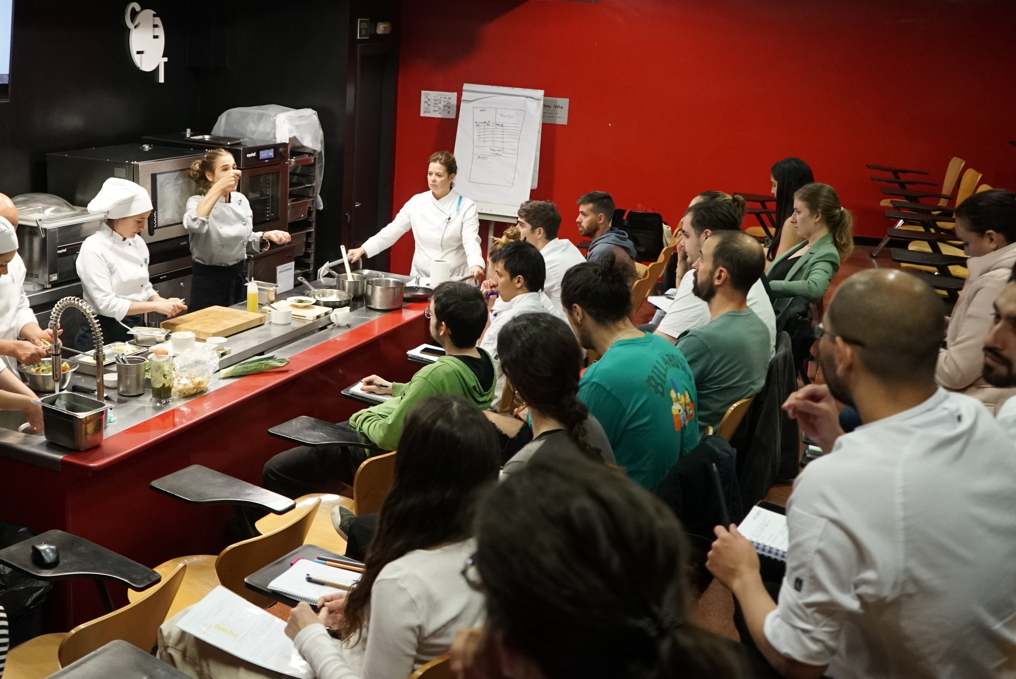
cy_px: 293
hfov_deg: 46.1
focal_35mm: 42
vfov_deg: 31.9
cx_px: 401
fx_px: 1186
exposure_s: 1/160
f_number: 4
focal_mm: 34
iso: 5000
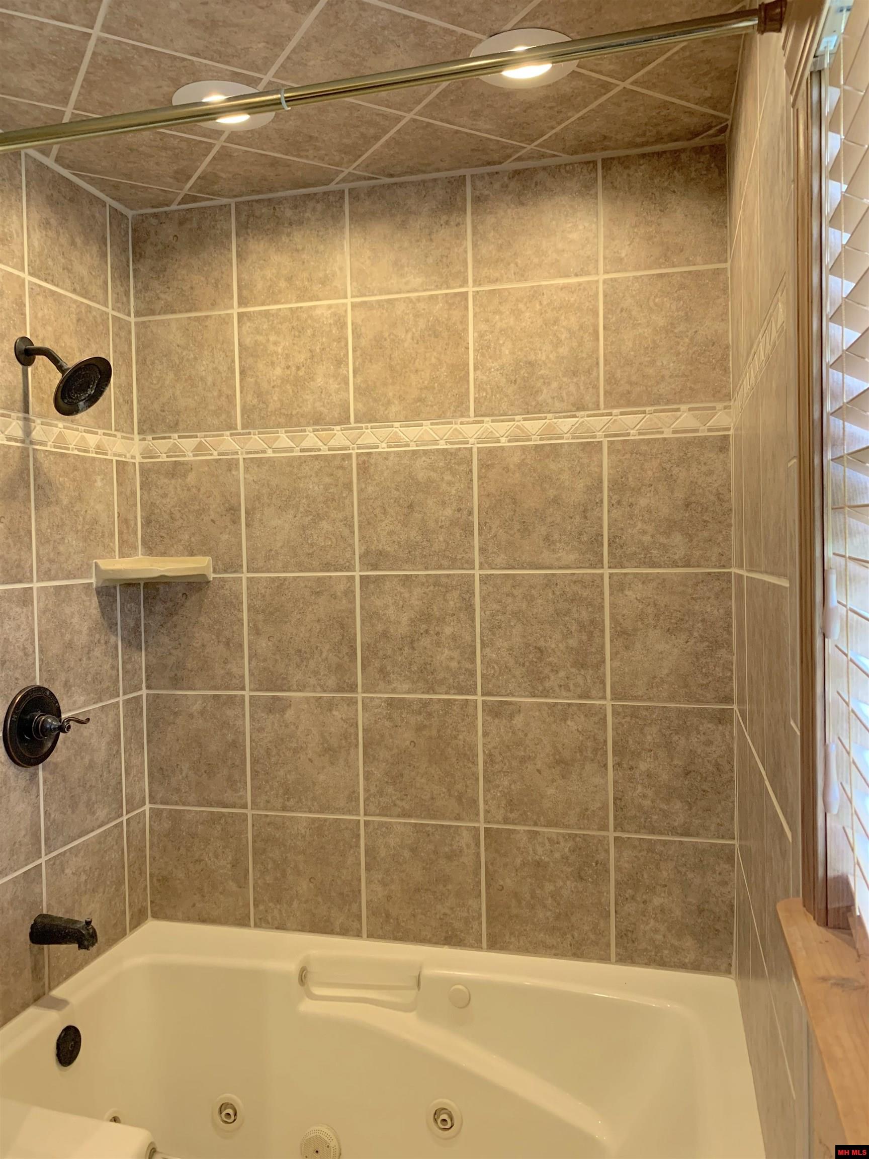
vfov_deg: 67.3
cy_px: 580
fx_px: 870
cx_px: 434
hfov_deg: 53.1
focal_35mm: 26
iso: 200
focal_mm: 4.25
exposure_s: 1/60
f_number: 1.8
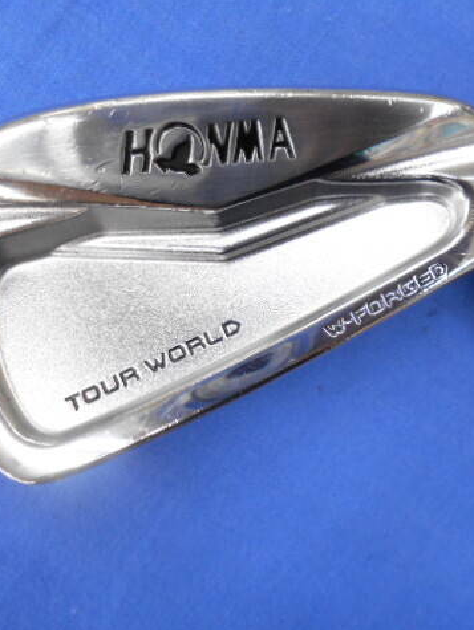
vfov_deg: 52.6
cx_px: 288
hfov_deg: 40.5
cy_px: 317
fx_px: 638
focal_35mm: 35
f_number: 3.2
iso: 220
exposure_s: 1/30
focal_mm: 4.6
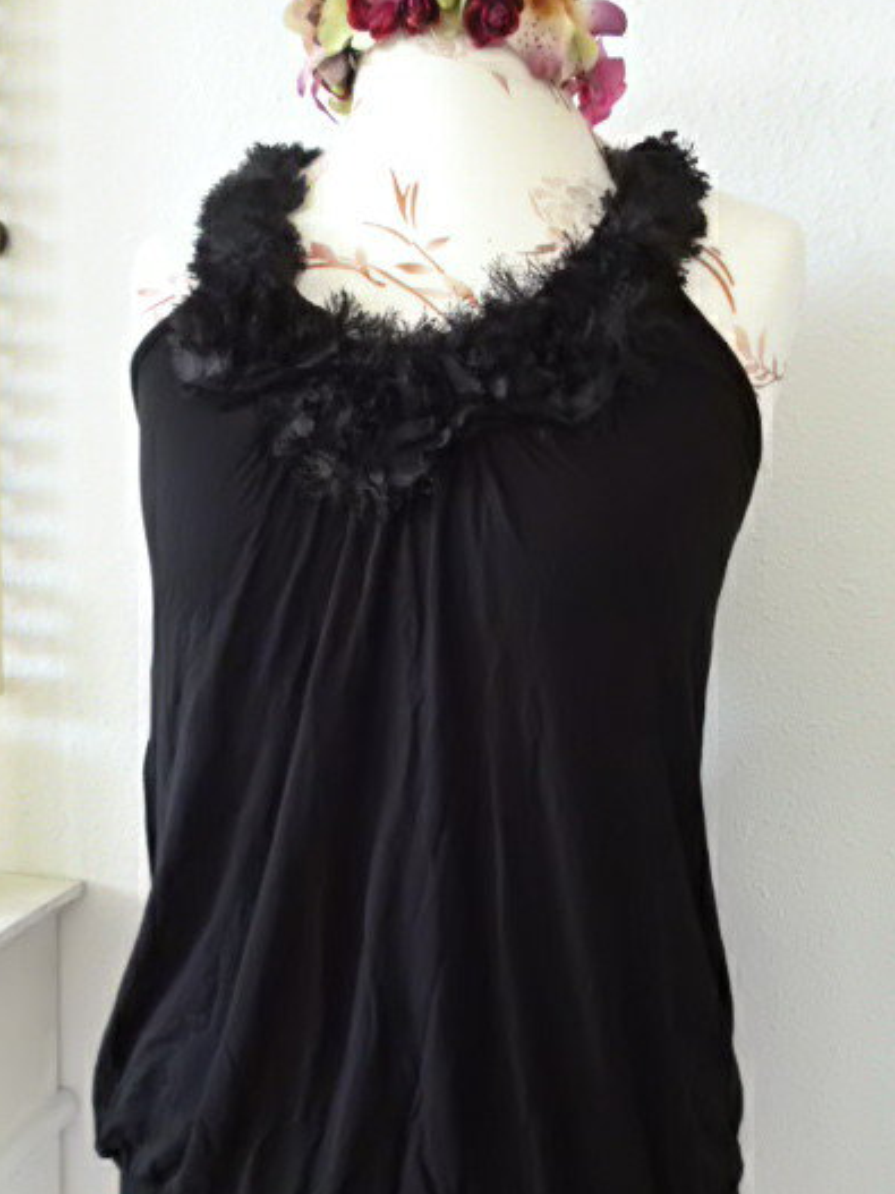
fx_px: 1173
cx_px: 428
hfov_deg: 41.8
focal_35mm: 34
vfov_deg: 53.9
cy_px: 623
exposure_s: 1/20
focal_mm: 5
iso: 800
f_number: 3.1
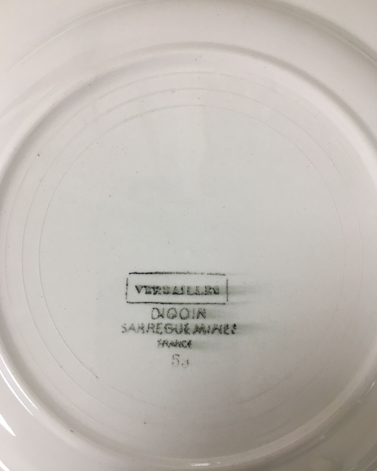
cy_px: 253
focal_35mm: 31
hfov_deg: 47.1
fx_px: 432
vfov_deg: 57.1
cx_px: 186
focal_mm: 4.15
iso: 100
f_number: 2.2
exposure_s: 1/33
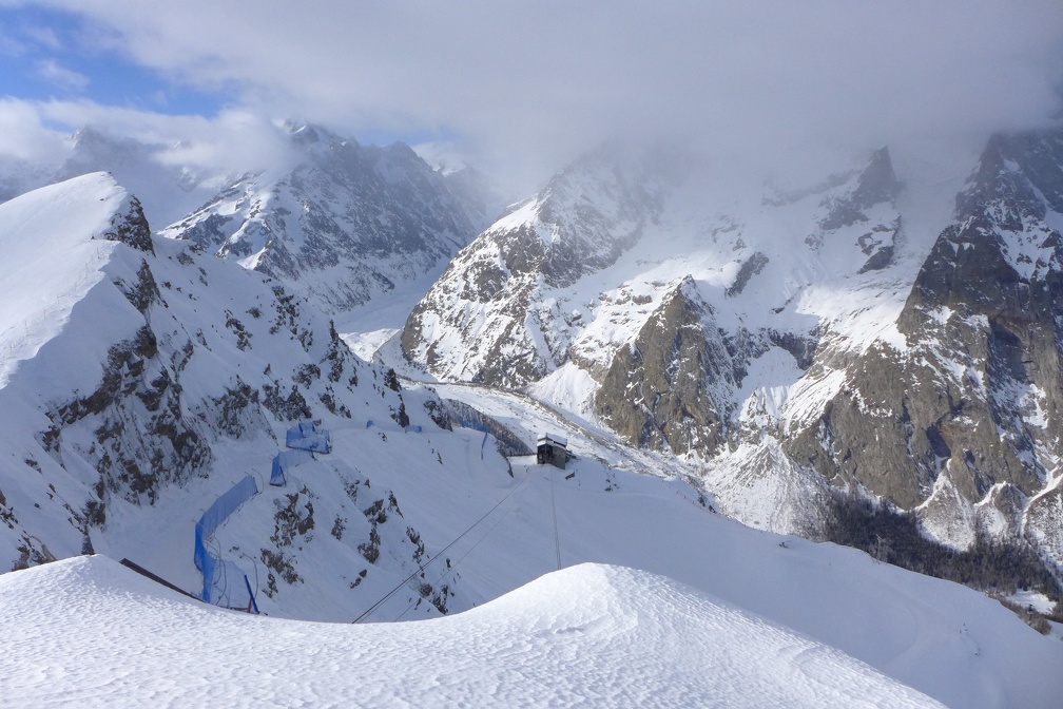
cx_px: 532
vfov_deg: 53.1
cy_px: 354
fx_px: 709
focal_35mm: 24
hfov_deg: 73.7
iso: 400
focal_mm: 4.7
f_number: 3.2
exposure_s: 1/1600
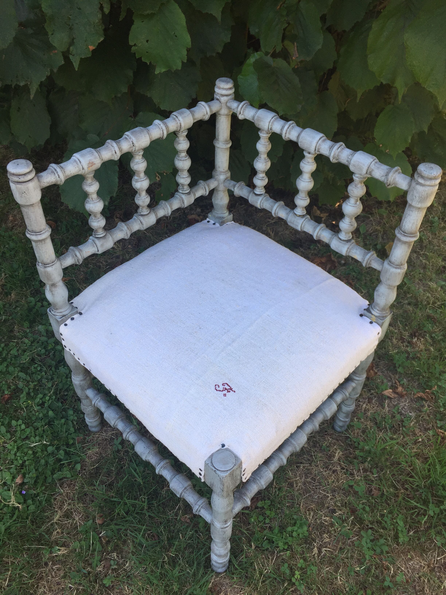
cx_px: 223
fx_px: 498
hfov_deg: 48.2
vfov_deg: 61.7
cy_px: 298
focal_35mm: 29
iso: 32
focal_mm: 4.15
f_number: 2.2
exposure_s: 1/213
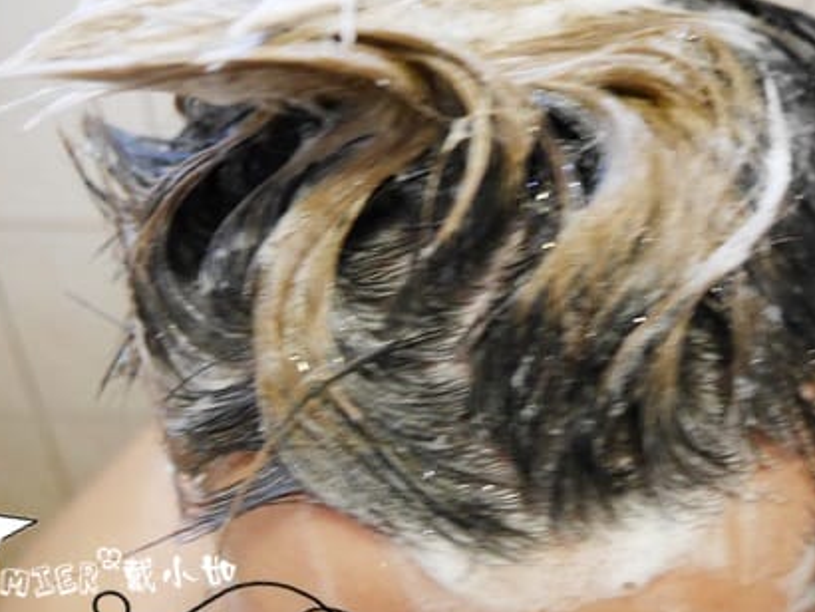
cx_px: 511
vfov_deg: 36.2
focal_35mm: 39
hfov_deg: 47.4
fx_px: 919
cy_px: 173
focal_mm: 12
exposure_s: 1/40
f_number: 3.5
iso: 3200
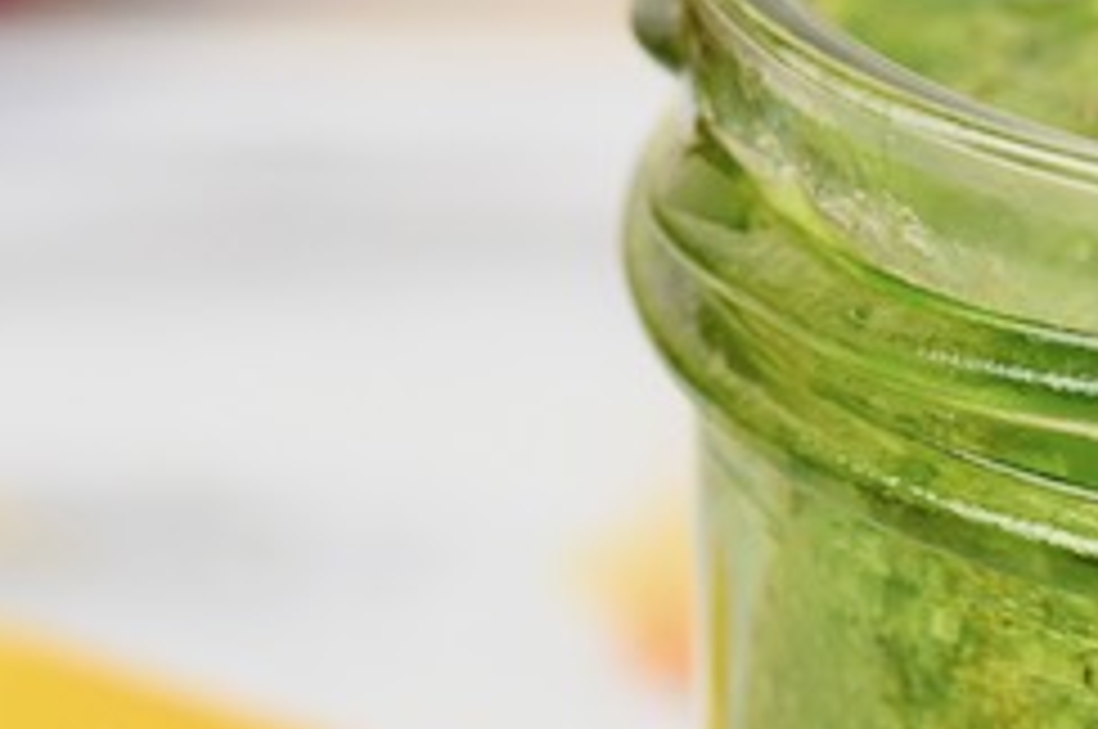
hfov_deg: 3.1
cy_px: 580
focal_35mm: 663
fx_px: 20198
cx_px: 1714
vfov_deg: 2.1
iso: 500
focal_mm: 105
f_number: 5.6
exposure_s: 1/125
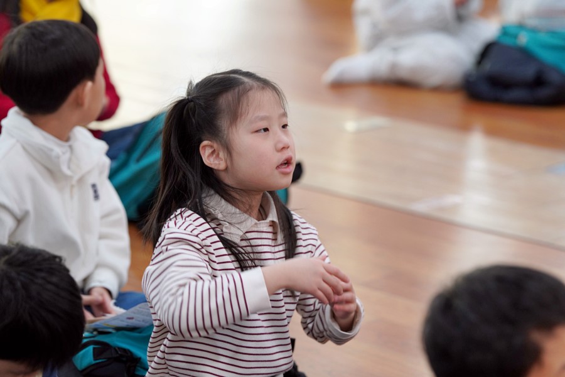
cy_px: 188
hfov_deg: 13.7
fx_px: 2354
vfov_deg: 9.1
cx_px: 282
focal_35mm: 150
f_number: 4
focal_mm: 150
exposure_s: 1/160
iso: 1250
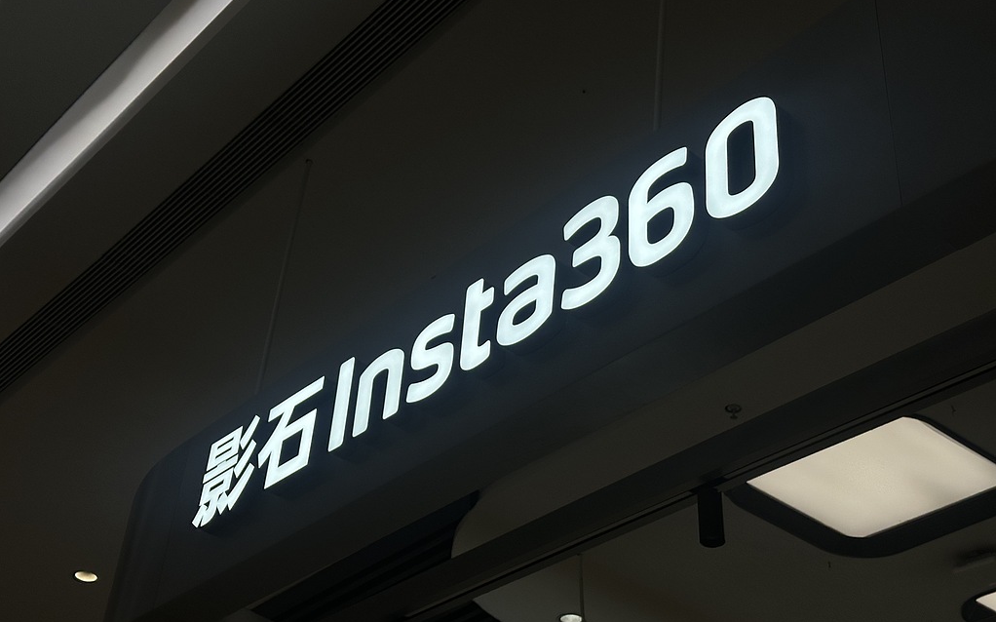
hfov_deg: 39.6
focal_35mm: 51
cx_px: 498
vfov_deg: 25.3
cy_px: 330
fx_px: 1384
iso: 64
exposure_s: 1/1185
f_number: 1.78
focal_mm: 6.86
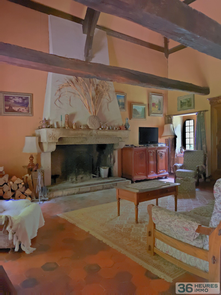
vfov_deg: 67.3
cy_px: 148
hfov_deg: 53.1
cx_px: 110
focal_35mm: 26
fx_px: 221
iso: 800
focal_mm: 4
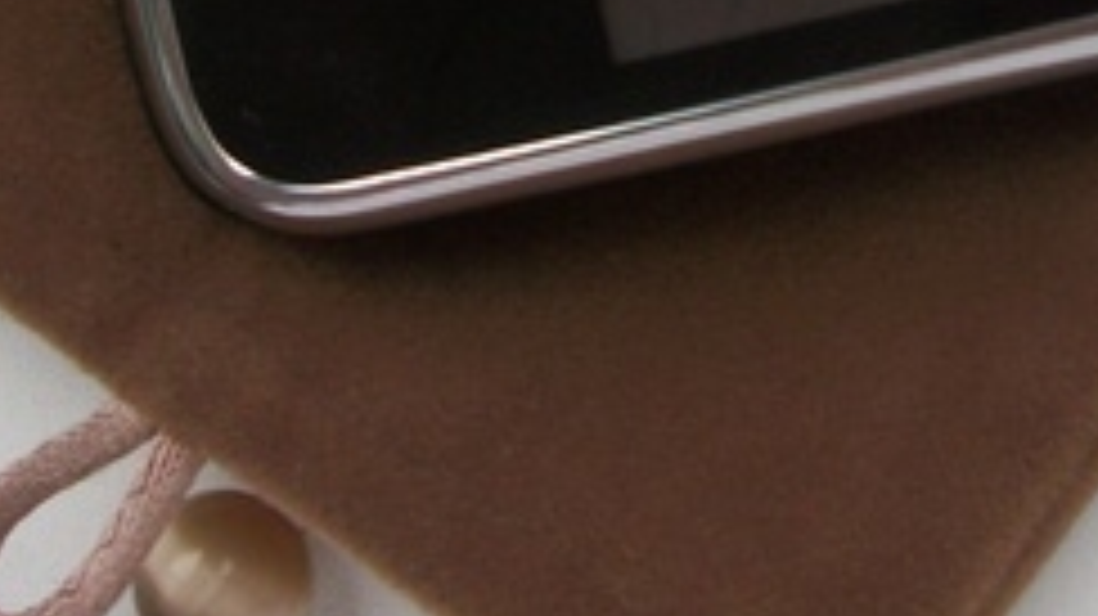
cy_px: -477
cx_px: 914
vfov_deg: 9.3
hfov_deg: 17.0
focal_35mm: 125
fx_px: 3638
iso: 80
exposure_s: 1/60
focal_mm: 6.3
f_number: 3.1
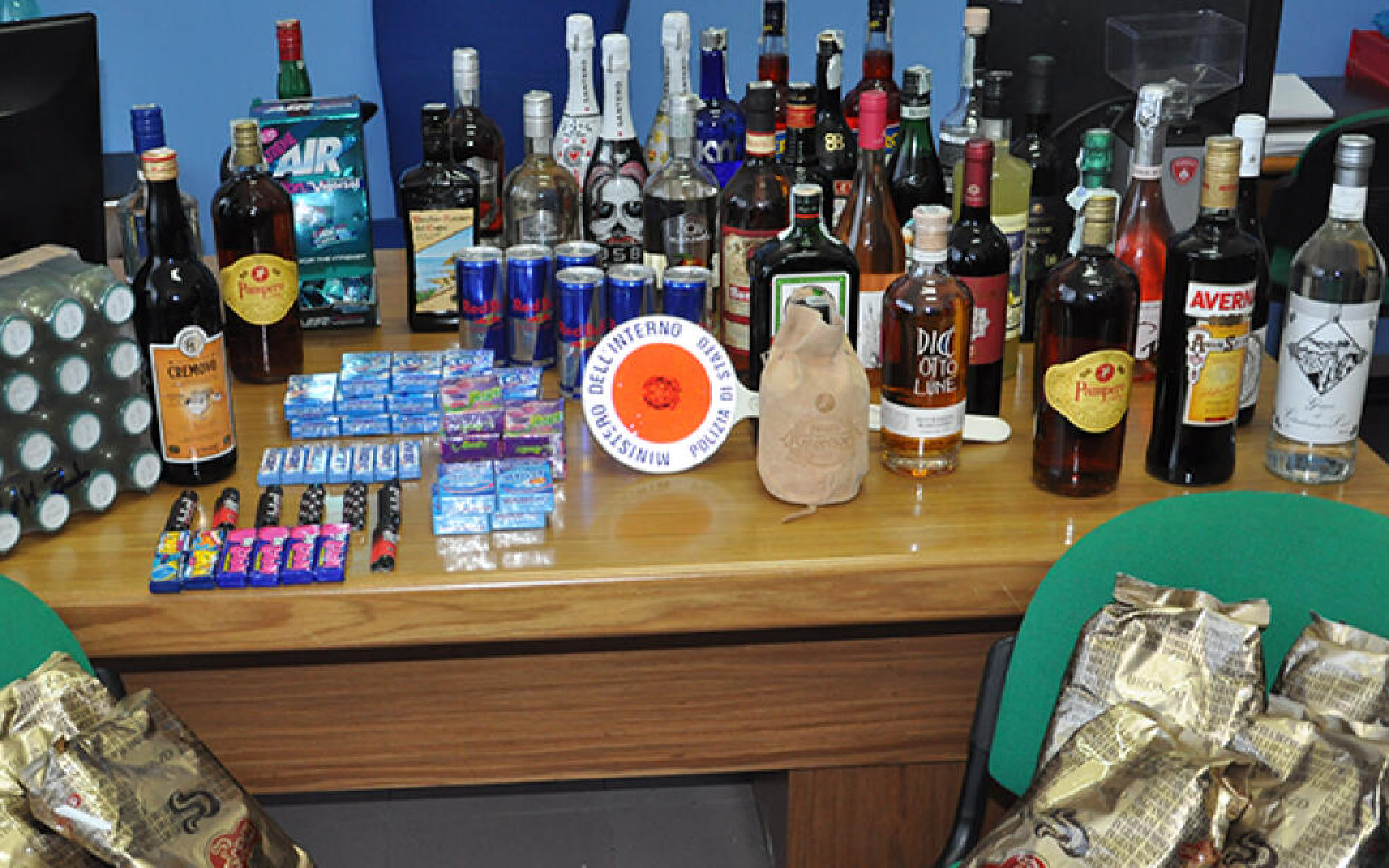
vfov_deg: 26.3
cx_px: 613
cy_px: 535
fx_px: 1855
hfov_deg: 41.0
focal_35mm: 49
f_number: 4
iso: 800
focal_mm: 26
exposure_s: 1/60
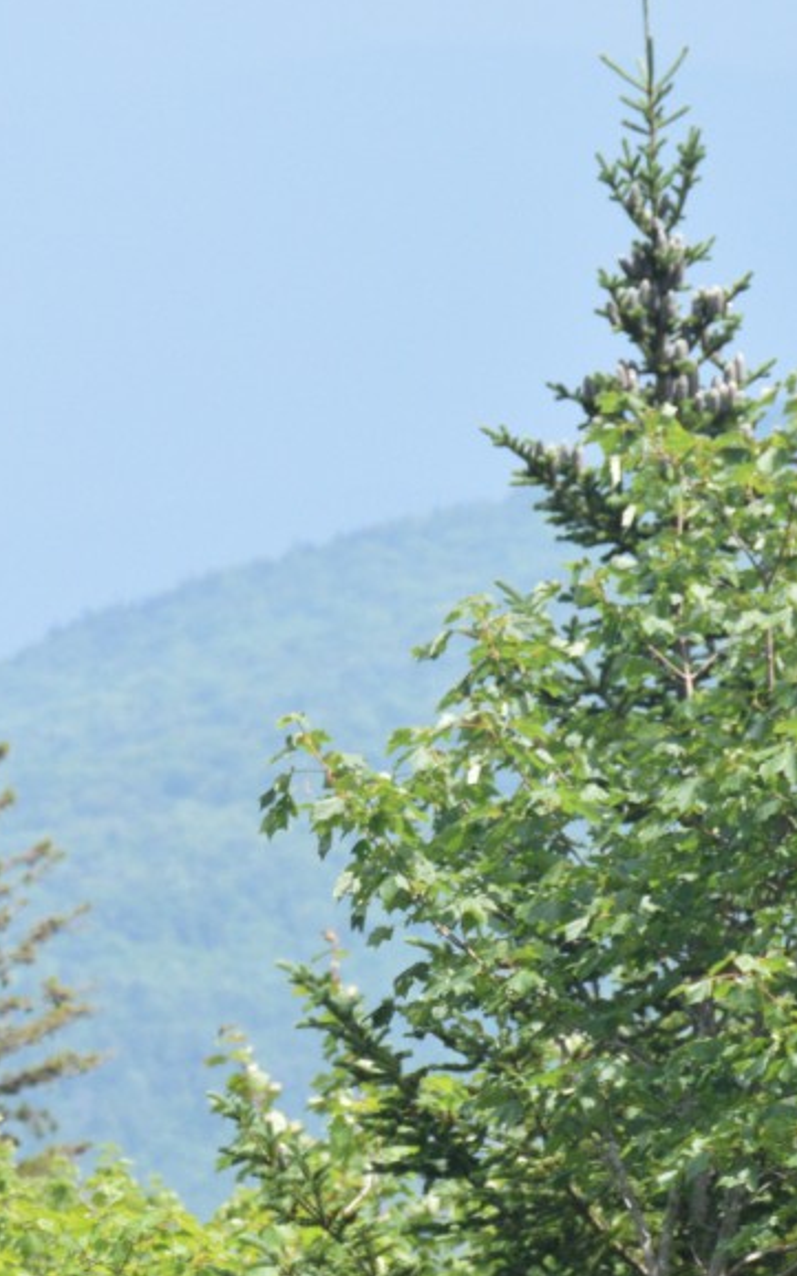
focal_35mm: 571
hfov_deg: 2.3
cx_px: -212
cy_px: 605
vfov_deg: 3.7
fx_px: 19854
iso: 1600
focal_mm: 200
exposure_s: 1/1000
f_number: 13
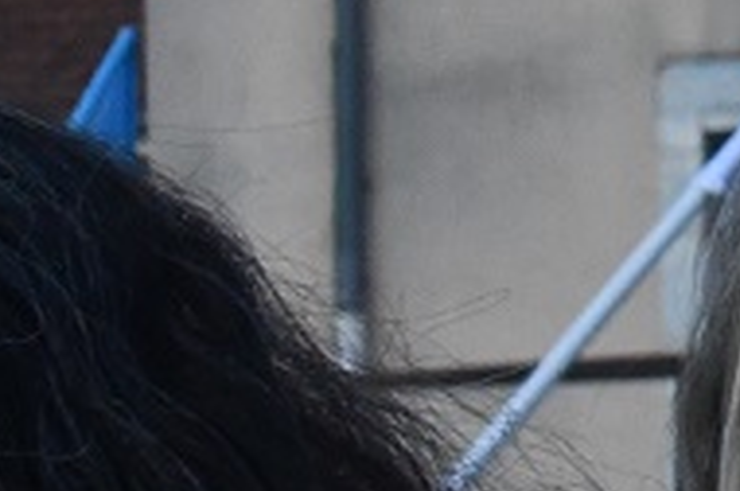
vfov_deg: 3.1
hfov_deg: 4.5
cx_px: 2134
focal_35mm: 444
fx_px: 9111
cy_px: -686
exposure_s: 1/1000
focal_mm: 48
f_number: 16
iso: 2500
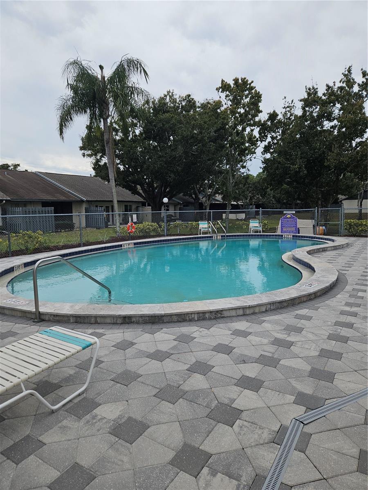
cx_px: 184
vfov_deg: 73.9
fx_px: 326
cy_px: 245
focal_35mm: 23
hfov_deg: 58.9
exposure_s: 1/1780
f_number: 1.8
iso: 25
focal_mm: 5.4
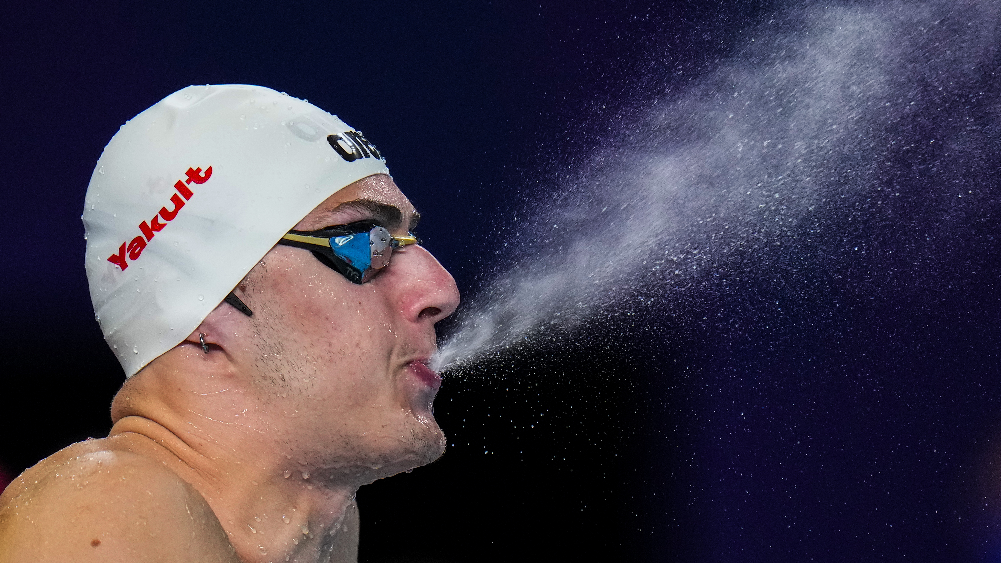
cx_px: 500
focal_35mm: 420
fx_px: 11148
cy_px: 304
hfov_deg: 5.1
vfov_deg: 2.9
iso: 4000
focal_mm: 400
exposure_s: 1/4000
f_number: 2.8
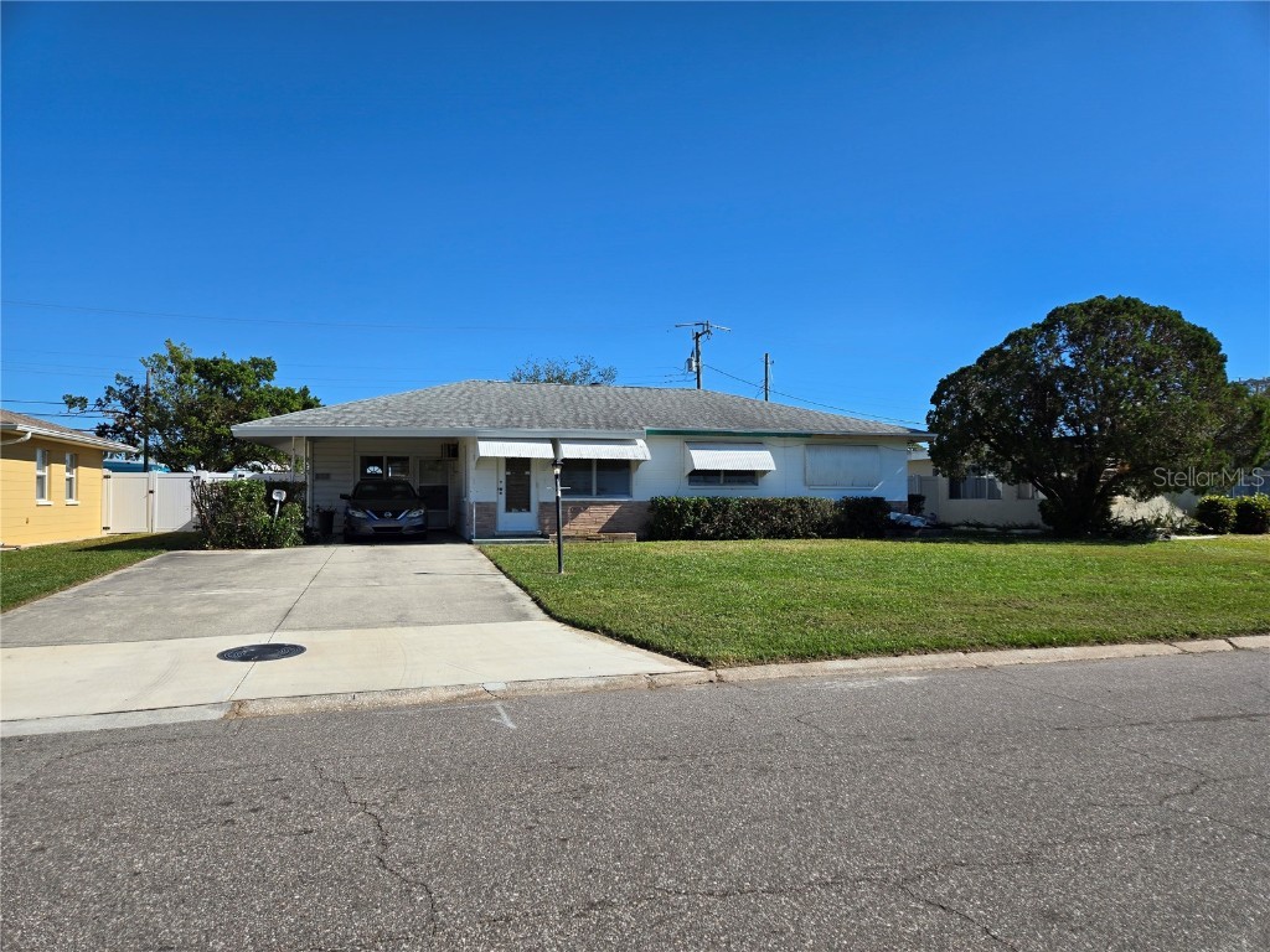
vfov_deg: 58.9
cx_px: 635
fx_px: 844
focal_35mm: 23
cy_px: 476
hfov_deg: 73.9
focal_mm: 5.4
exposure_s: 1/2352
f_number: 1.8
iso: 25
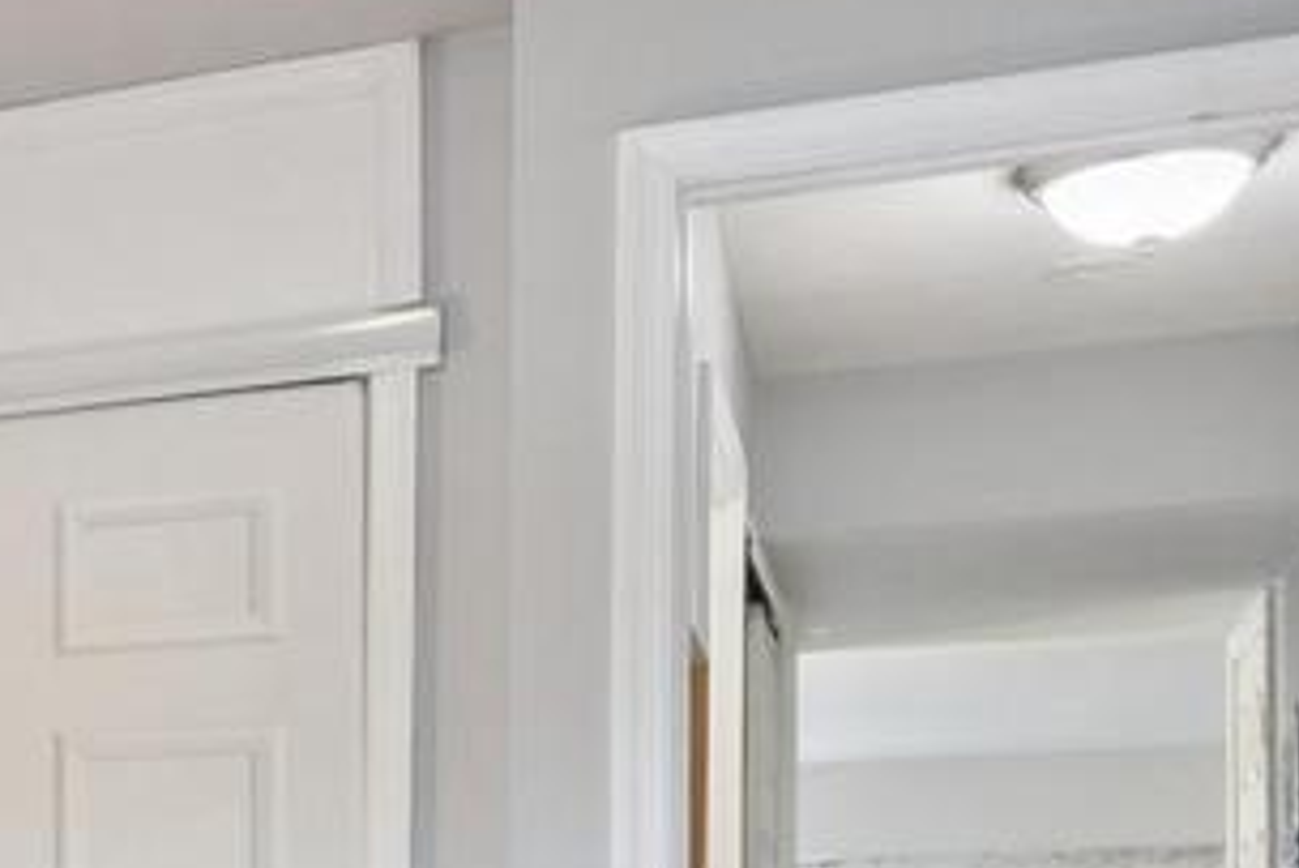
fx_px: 2563
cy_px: 1103
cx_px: -726
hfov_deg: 22.5
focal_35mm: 71
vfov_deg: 18.0
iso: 400
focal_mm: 10
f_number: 8
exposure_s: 1/3.33
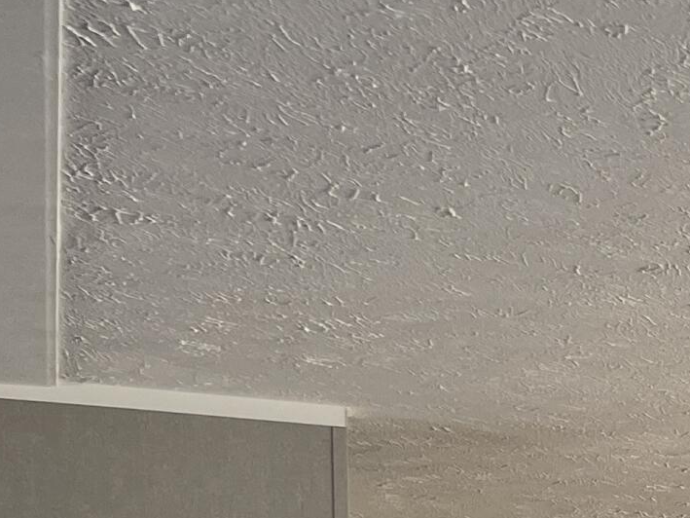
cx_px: 1417
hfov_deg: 14.5
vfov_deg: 12.5
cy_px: 888
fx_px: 2193
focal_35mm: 110
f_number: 1.6
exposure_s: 1/60
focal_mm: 5.1
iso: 64
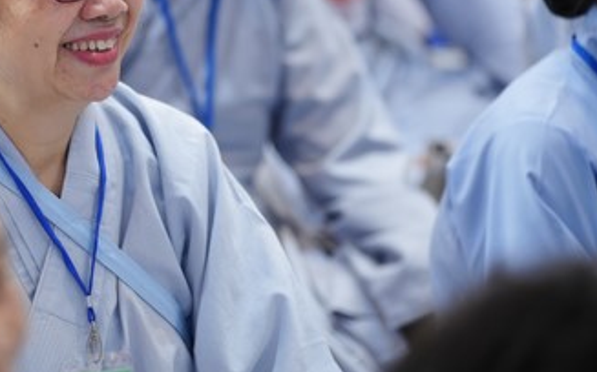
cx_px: 97
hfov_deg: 7.1
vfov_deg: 4.4
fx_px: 4813
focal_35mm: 296
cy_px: 112
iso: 1250
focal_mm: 146
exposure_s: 1/80
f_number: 2.8
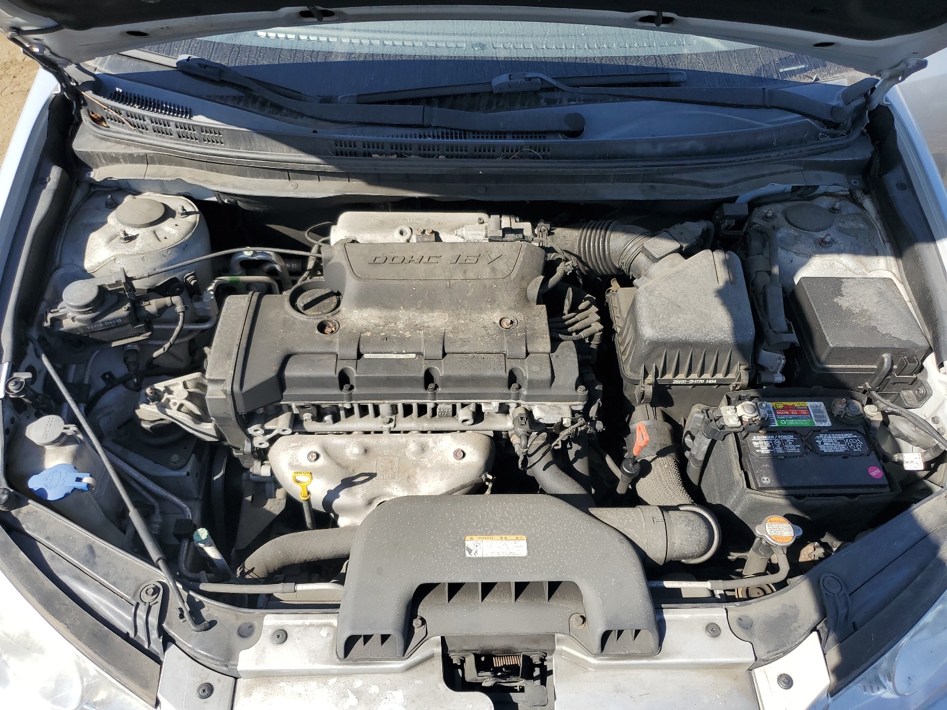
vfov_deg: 53.1
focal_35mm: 26
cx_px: 474
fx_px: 711
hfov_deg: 67.3
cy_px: 355
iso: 50
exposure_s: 1/1667
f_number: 1.5
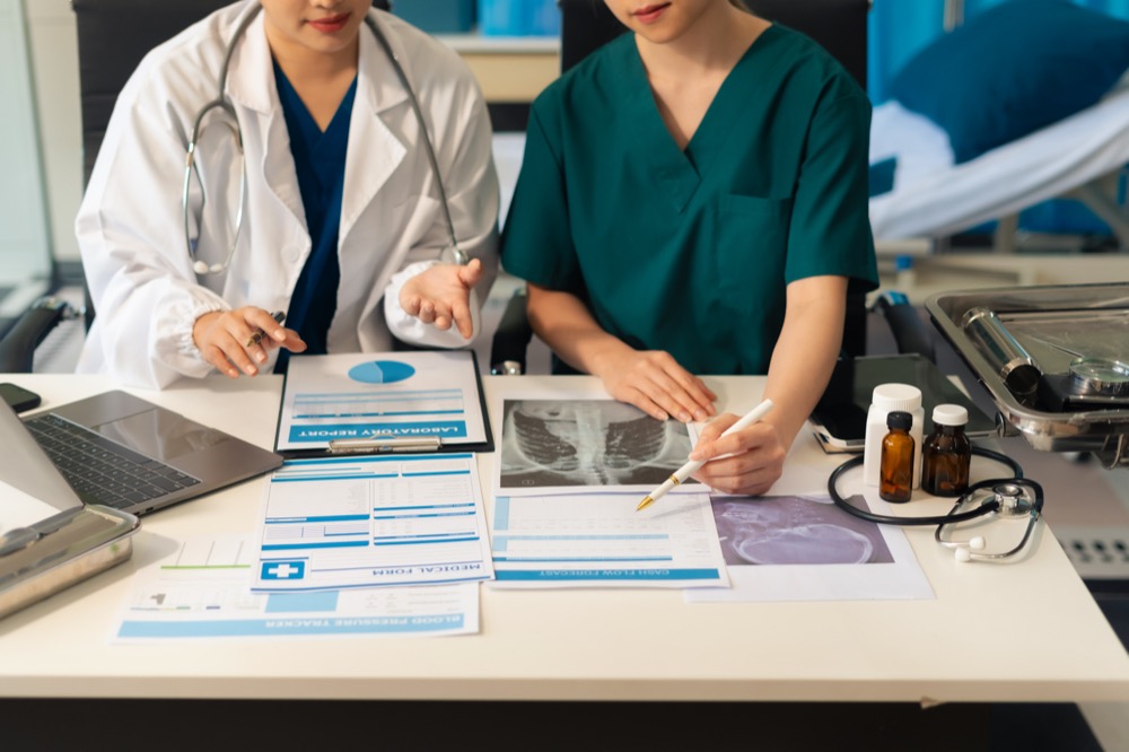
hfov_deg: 39.6
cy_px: 376
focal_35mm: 50
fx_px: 1567
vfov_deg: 27.0
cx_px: 564
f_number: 2.5
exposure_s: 1/320
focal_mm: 50
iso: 500
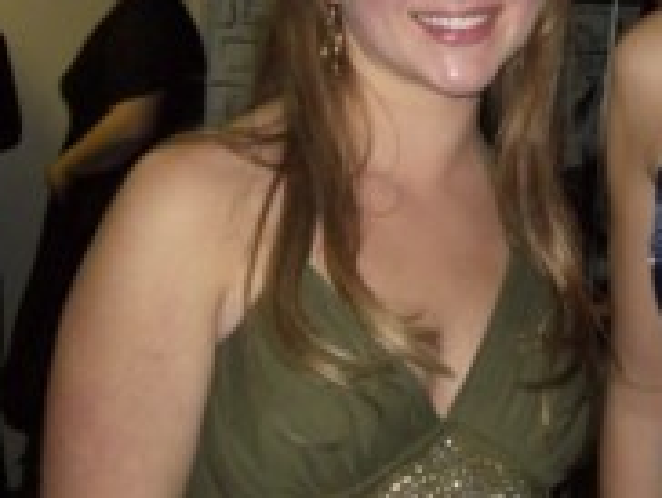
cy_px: 15
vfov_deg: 19.2
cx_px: 597
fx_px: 1436
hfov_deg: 25.2
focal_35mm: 75
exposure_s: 1/60
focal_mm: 6.3
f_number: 3.1
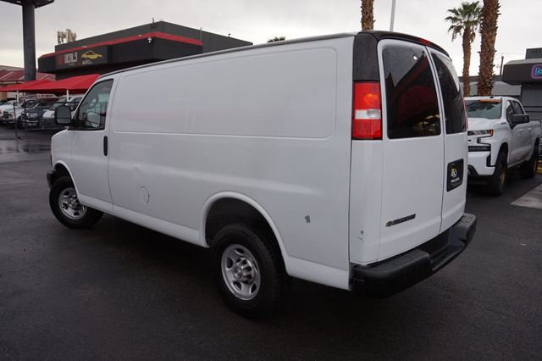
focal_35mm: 27
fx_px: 406
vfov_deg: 47.9
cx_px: 271
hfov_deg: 67.4
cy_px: 180
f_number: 5.6
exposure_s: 1/80
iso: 100
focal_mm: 18
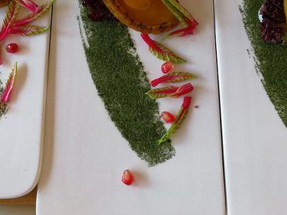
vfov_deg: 30.5
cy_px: 61
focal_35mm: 47
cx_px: 147
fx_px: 390
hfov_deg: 40.4
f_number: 2.2
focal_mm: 3.95
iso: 100
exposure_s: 1/50
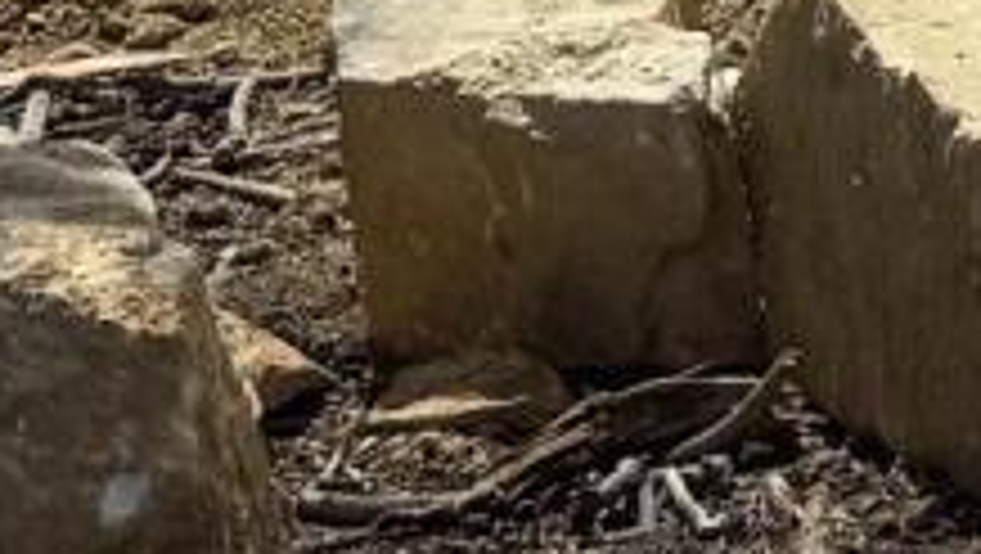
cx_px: 2457
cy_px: -2193
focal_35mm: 240
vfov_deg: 4.4
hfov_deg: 8.2
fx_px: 6248
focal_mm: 6.76
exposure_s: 1/12346
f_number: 1.78
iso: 80
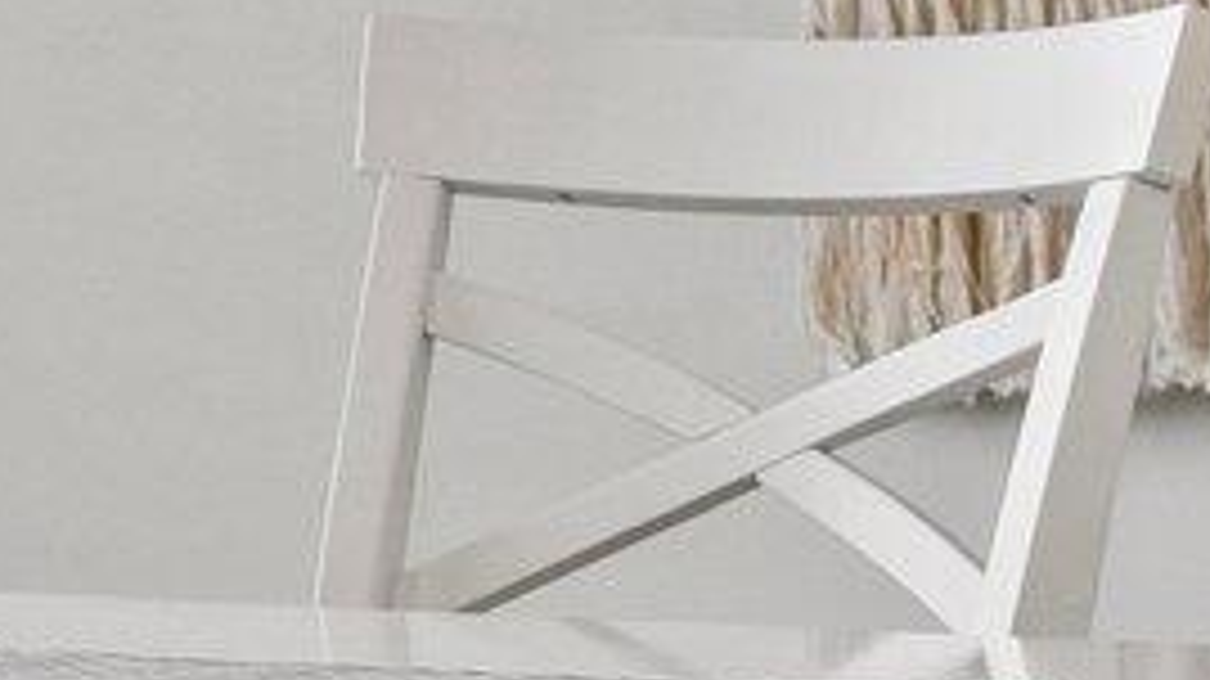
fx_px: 8947
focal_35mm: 279
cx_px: -675
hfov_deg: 7.6
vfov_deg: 4.3
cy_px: 133
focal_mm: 35
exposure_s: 1/320
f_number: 2.8
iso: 1000
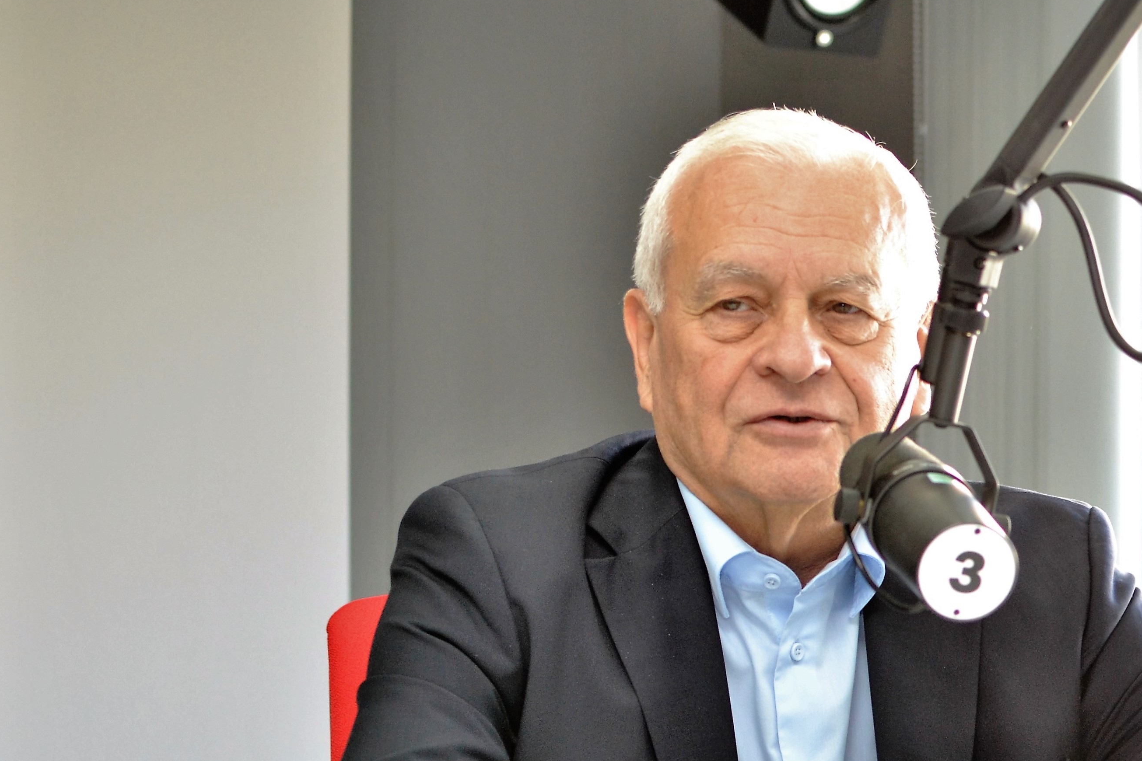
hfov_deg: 23.6
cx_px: 750
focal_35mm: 86
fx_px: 2722
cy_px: 588
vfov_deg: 15.8
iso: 800
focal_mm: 35
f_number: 2.8
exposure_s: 1/125
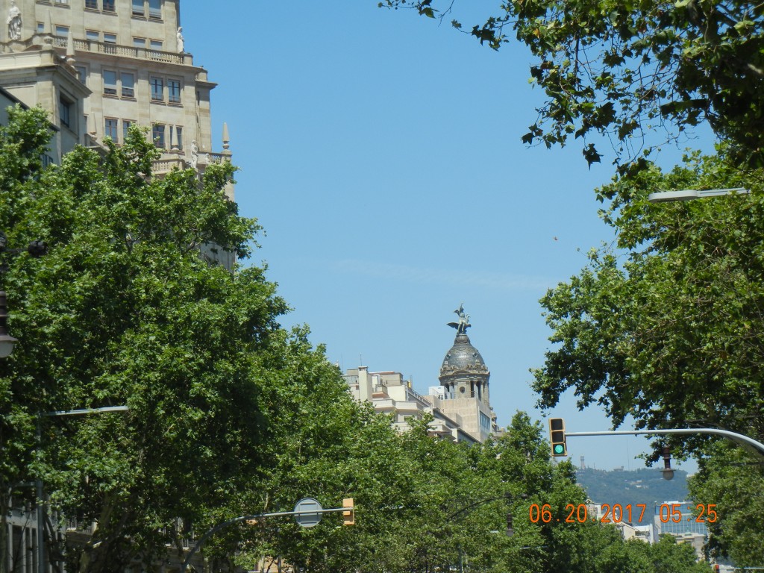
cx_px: 382
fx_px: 2251
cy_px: 286
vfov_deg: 14.5
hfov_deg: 19.3
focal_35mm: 102
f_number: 9
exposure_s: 1/250
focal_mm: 18.3
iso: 160
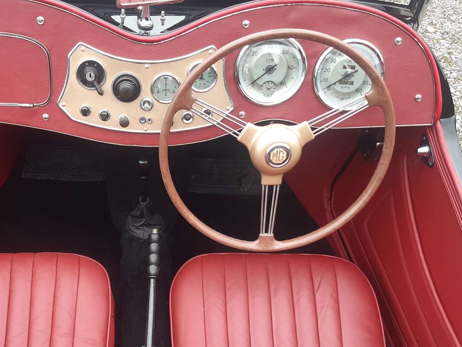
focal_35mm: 43
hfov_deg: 43.1
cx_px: 148
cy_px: 244
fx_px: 574
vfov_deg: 33.2
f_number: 1.7
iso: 40
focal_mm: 3.92
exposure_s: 1/100
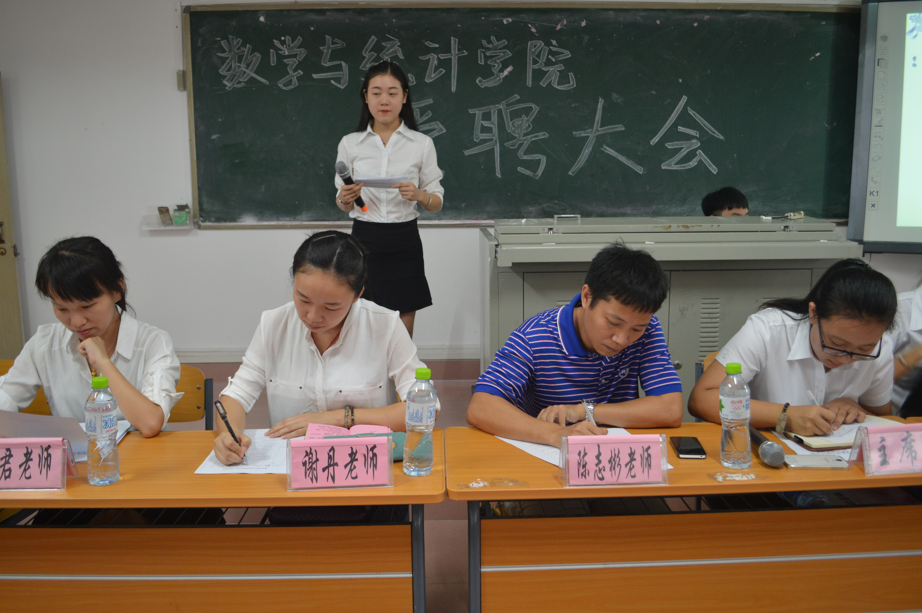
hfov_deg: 62.0
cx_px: 461
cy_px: 306
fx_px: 768
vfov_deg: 43.5
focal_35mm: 30
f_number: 3.8
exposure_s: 1/15
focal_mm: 20
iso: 500
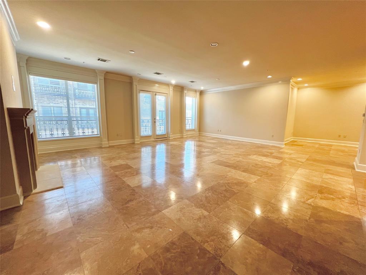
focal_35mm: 13
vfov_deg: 89.9
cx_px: 183
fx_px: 137
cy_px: 138
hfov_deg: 106.2
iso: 160
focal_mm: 1.57
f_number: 1.8
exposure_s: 1/120
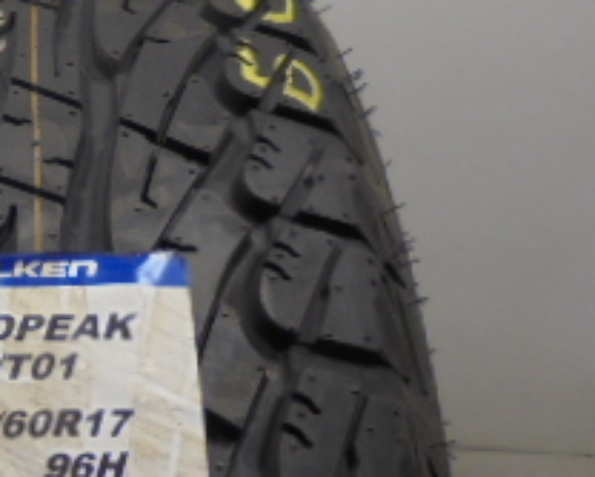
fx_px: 1375
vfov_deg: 19.4
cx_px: -49
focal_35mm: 78
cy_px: 63
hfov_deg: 23.1
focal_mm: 4.6
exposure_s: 1/40
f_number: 3.5
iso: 100
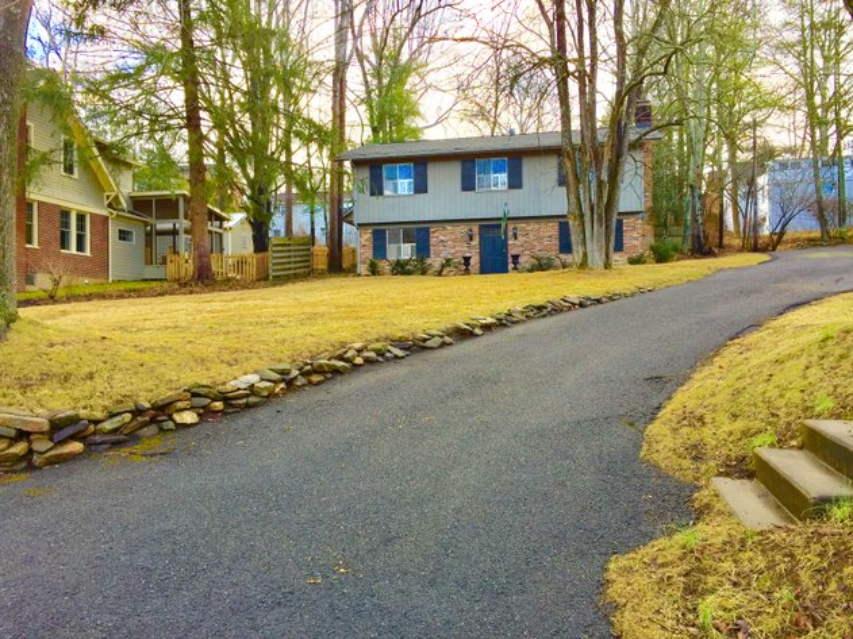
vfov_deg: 48.2
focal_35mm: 29
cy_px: 320
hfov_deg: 61.7
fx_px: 714
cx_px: 426
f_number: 2.2
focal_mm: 4.15
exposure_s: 1/186
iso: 32
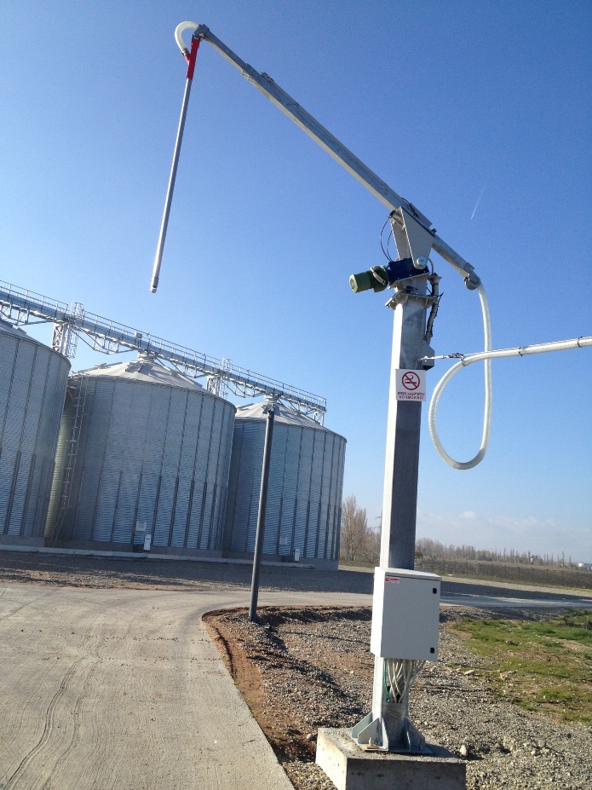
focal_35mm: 35
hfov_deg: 40.7
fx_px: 798
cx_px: 296
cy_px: 395
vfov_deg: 52.6
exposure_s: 1/1577
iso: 50
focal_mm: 4.28
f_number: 2.4
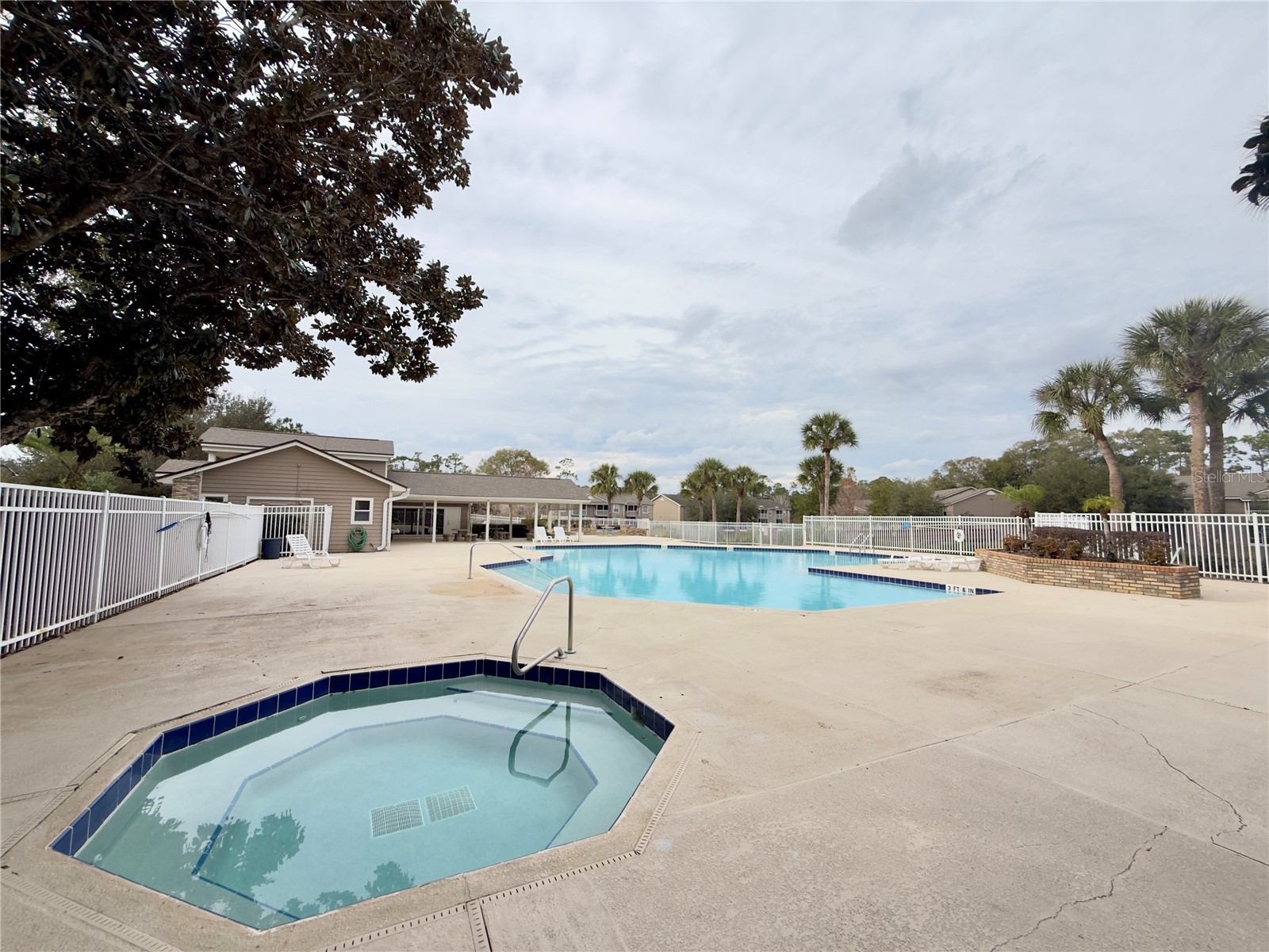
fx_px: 513
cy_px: 476
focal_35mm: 14
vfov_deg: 85.7
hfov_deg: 102.1
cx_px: 634
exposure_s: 1/535
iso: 40
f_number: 2.2
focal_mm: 2.22
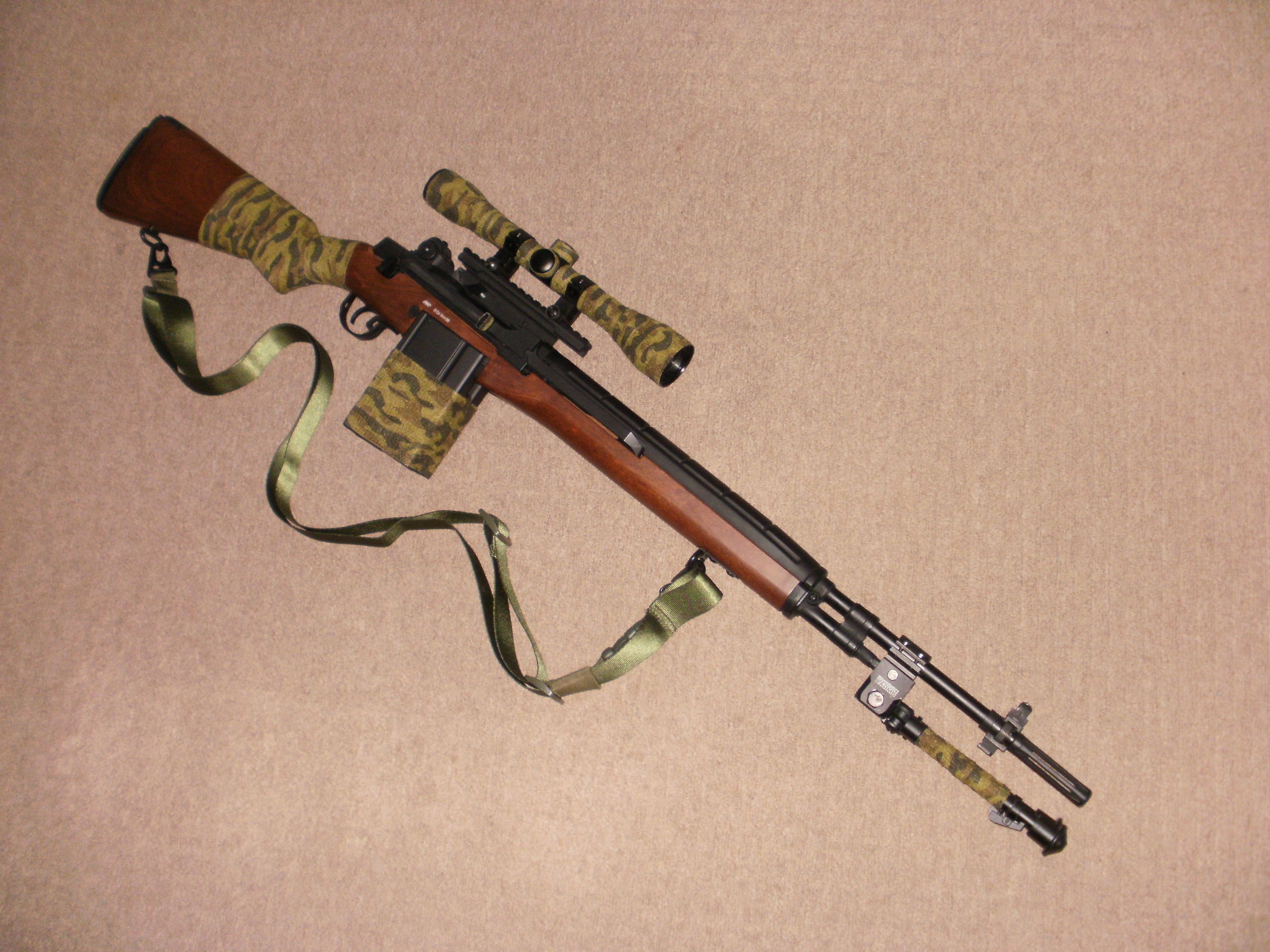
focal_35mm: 36
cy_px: 476
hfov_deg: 51.4
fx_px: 1321
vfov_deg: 39.7
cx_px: 635
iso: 125
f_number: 3.5
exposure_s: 1/30
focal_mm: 6.3
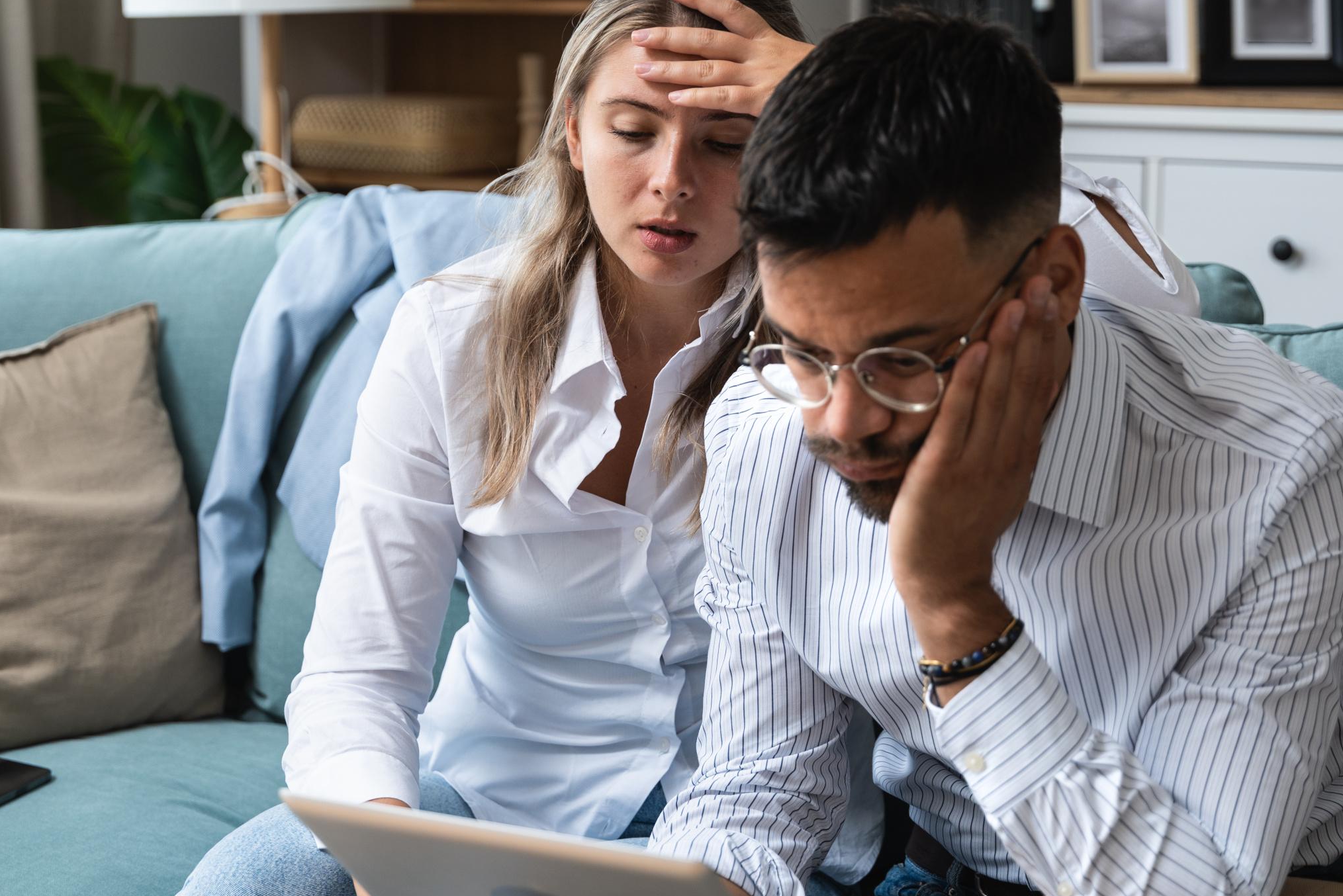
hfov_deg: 29.1
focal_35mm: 69
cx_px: 684
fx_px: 2587
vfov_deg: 19.7
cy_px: 414
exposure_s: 1/100
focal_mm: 46.9
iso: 125
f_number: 2.8
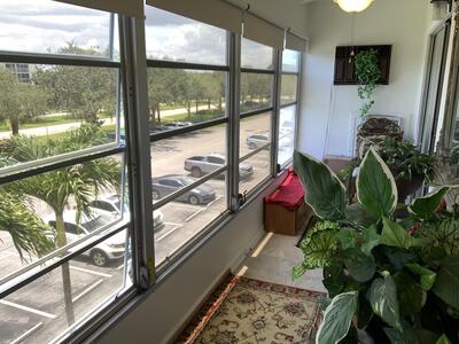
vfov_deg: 48.2
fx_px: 385
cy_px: 172
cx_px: 230
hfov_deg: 61.7
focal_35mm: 29
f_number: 1.8
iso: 20
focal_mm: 3
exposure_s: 1/120
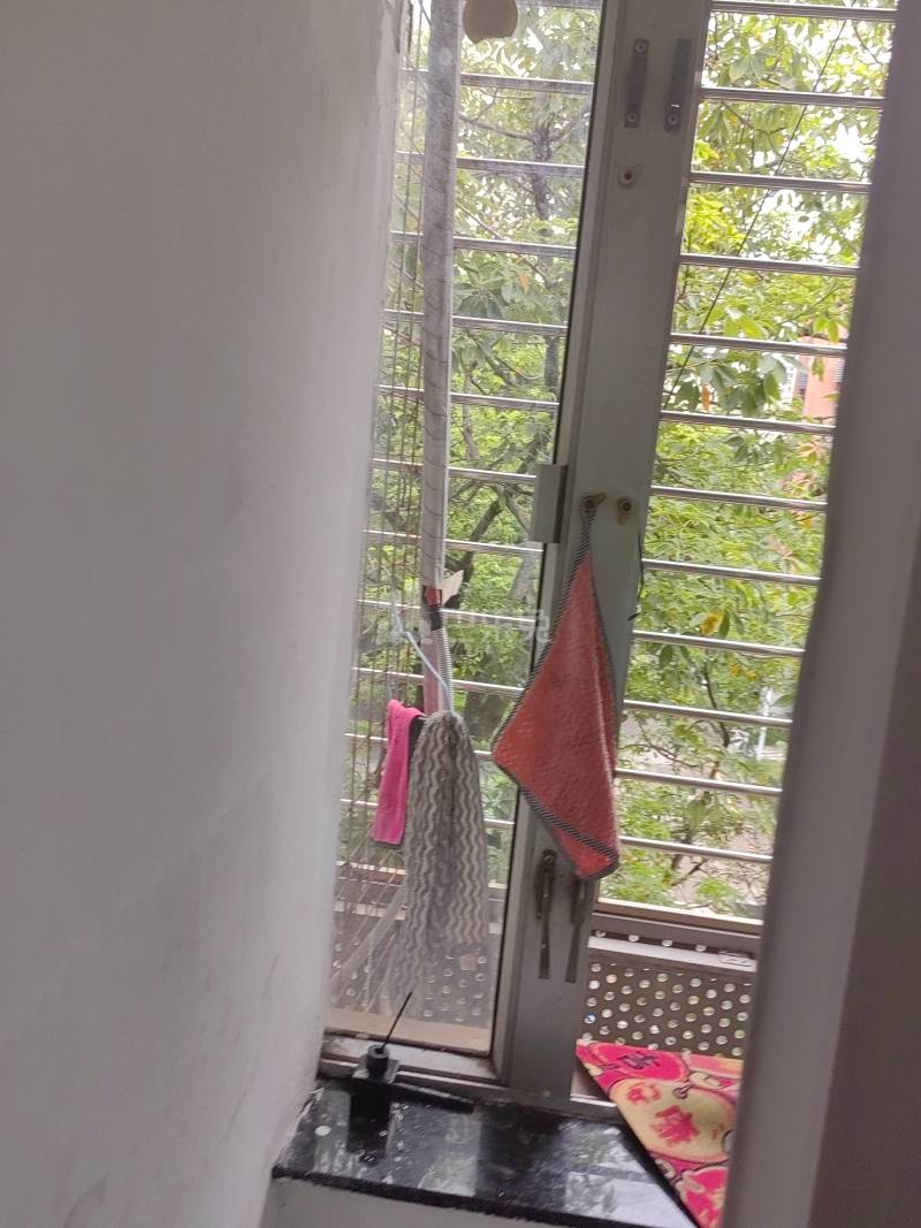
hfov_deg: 51.3
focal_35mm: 27
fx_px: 958
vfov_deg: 65.3
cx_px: 460
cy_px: 614
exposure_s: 1/100
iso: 125
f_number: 1.8
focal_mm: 5.53
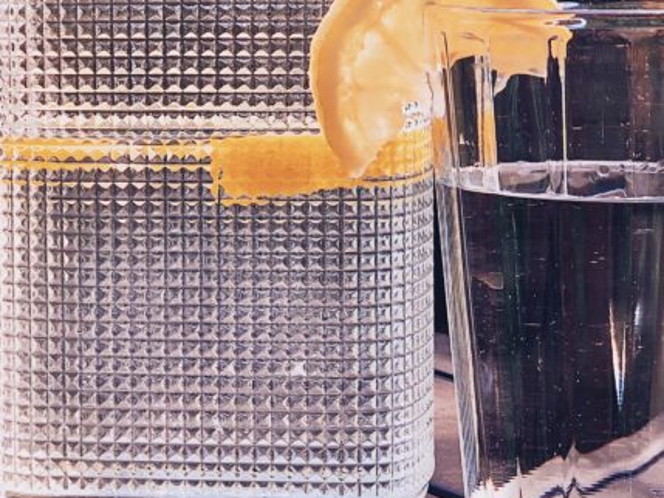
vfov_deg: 11.9
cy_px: 99
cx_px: 99
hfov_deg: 15.7
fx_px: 2379
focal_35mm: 124
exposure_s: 1/140
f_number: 2.4
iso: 16
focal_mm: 6
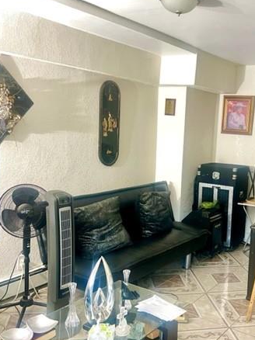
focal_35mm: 38
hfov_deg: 37.1
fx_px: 374
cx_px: 177
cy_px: 175
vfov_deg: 49.0
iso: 1000
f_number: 1.5
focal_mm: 5.7
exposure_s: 1/24
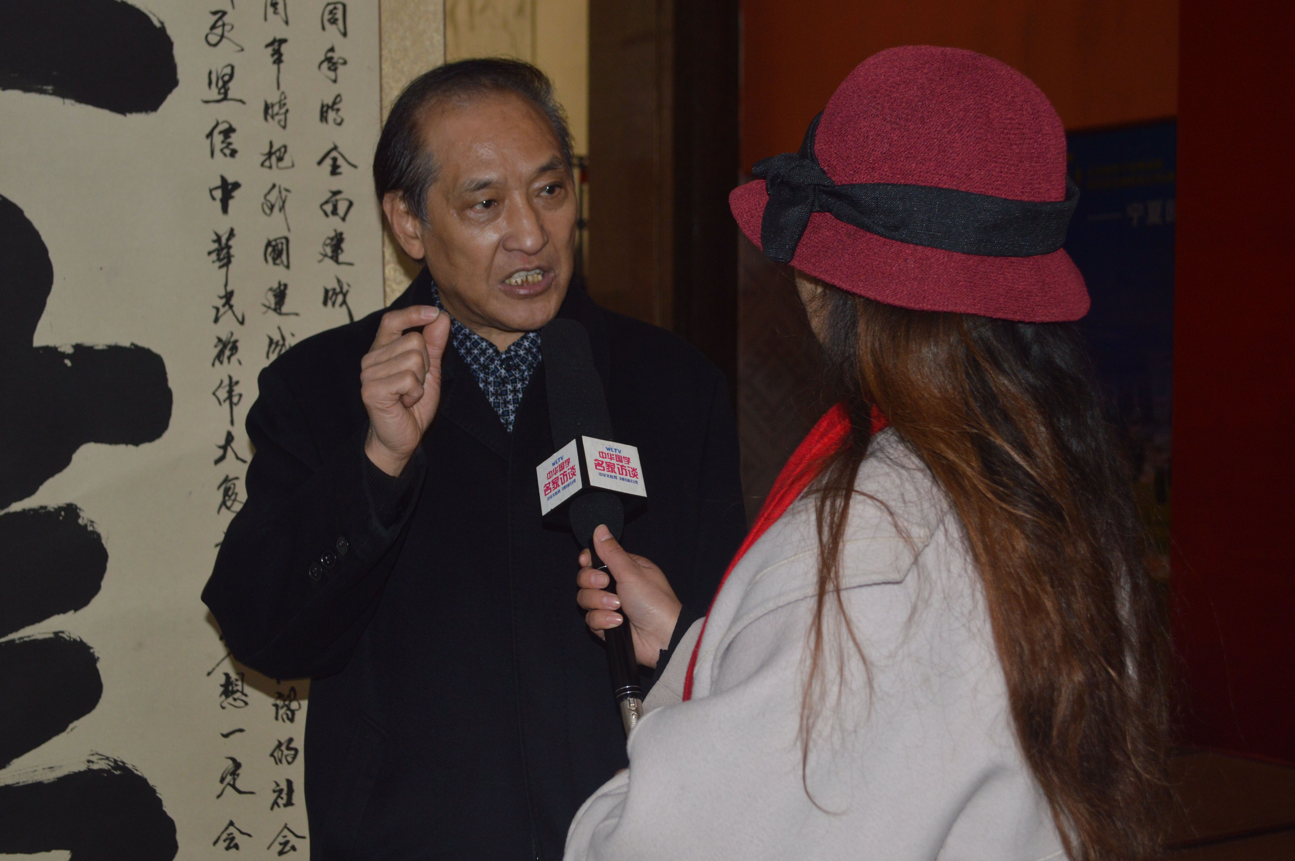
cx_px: 648
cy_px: 430
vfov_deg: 25.0
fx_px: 1941
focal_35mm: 54
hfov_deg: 36.9
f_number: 5
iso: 400
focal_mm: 36
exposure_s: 1/60
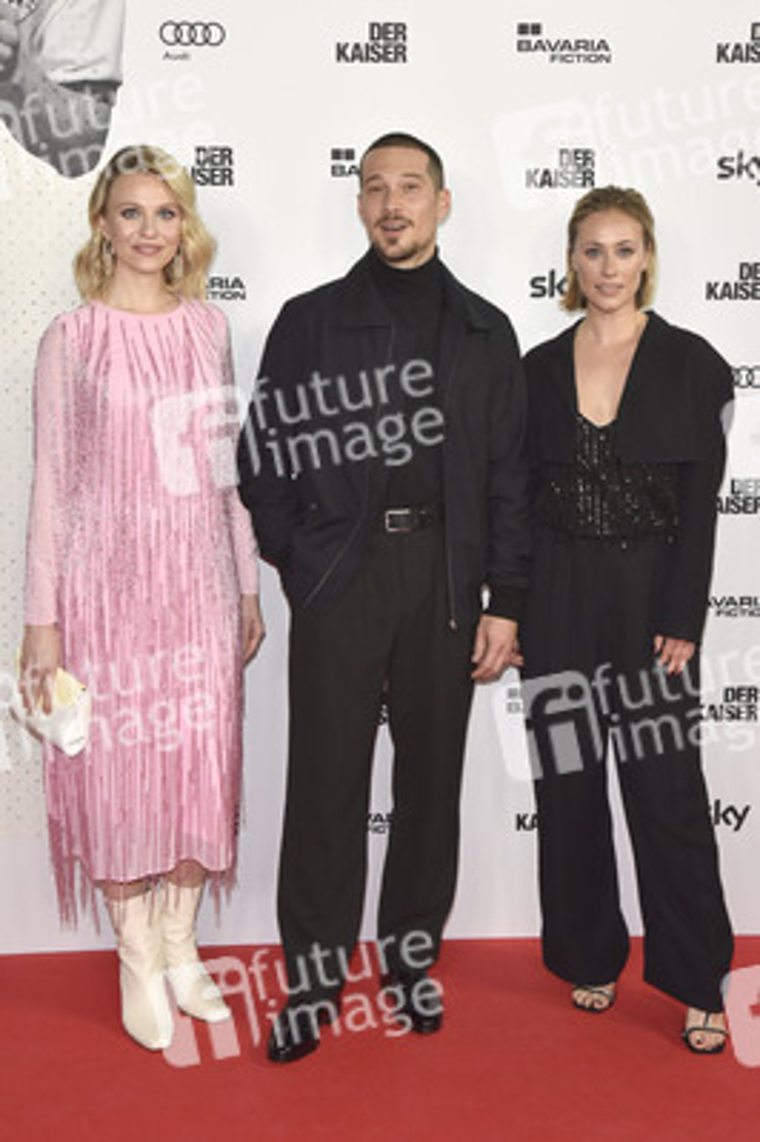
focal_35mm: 58
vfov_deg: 34.5
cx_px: 380
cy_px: 571
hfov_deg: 23.3
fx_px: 1840
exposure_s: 1/250
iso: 2000
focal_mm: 58
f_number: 9
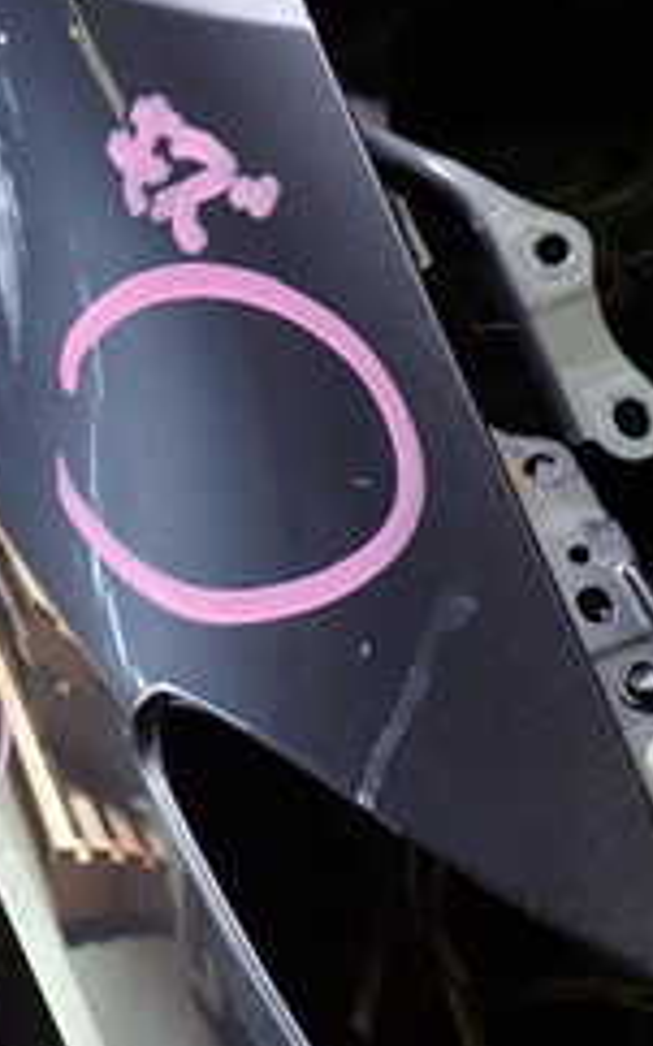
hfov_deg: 16.4
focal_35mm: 79
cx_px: 121
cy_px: 739
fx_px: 2252
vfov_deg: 25.9
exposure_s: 1/60
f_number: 2.3
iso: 100
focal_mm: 5.4
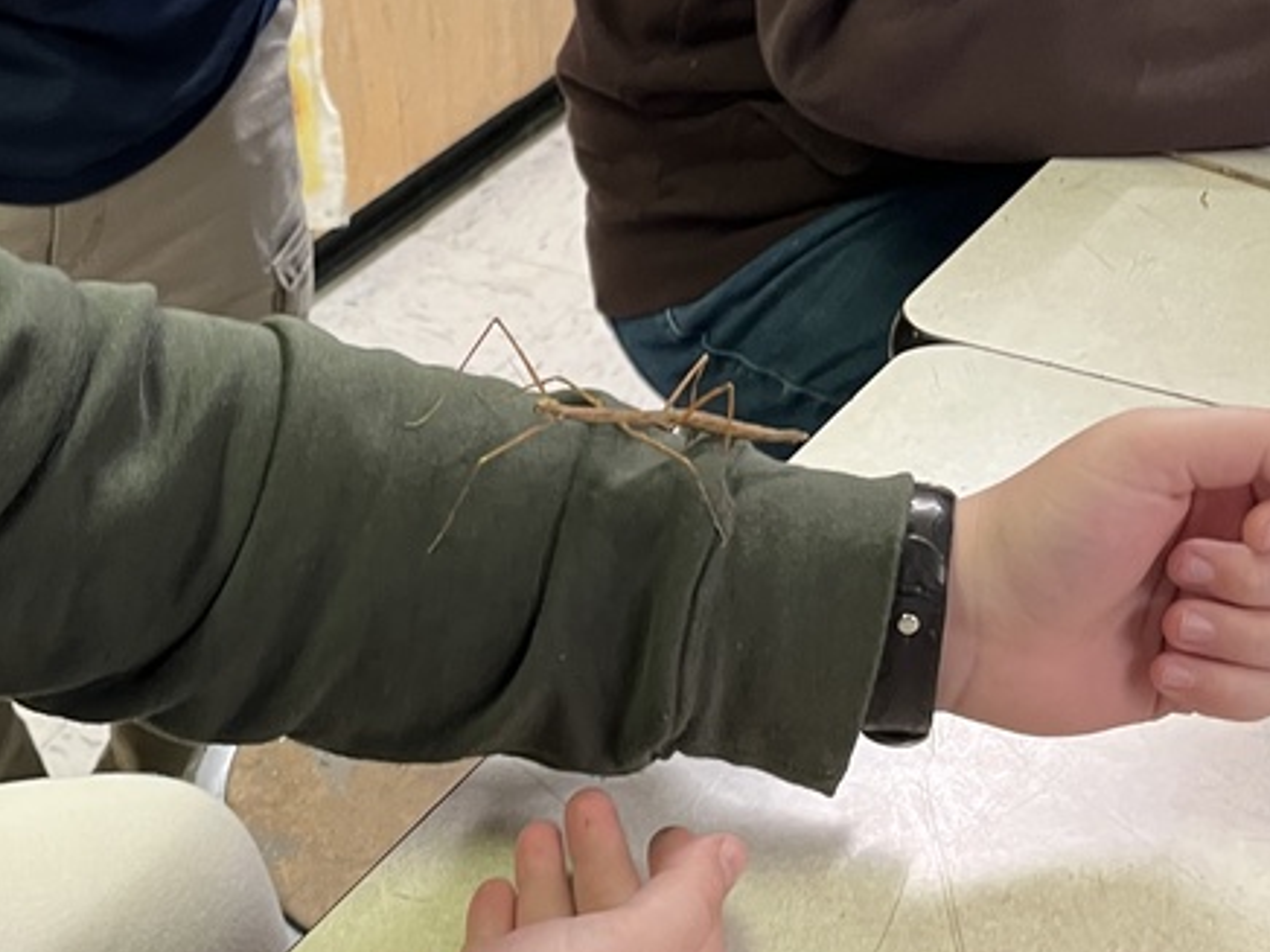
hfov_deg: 30.5
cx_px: 175
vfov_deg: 23.8
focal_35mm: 61
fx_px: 2238
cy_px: 716
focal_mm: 5.1
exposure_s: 1/60
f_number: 1.6
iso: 250
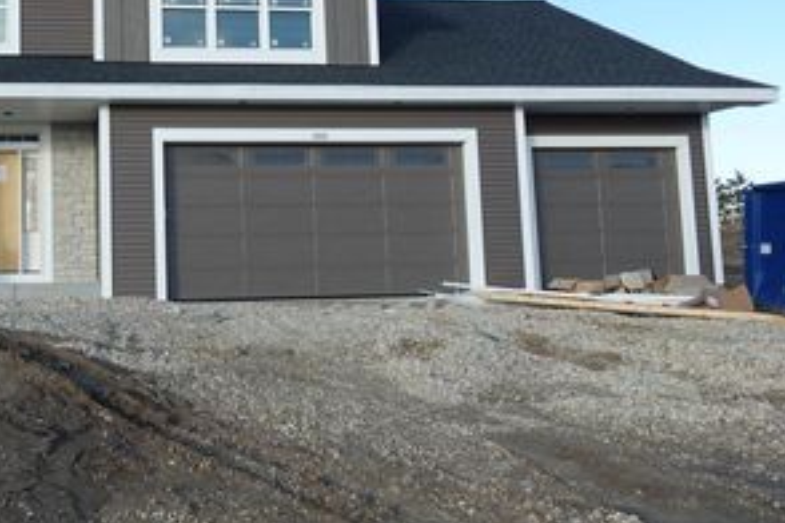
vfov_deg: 38.7
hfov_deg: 51.5
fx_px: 741
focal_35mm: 34
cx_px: 134
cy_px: 207
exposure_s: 1/1250
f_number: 2
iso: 125
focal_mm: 7.6
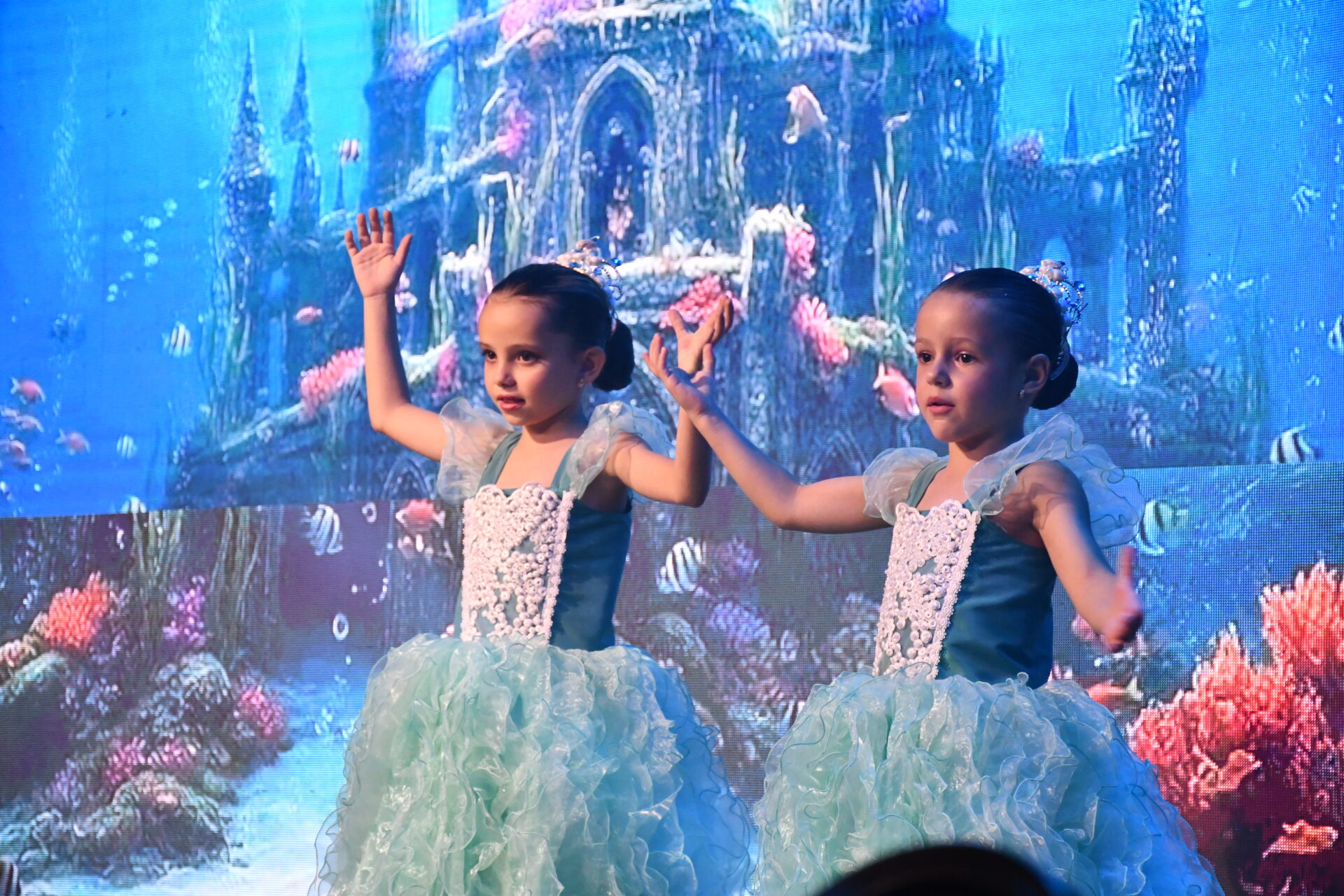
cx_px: 672
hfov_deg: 20.6
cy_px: 448
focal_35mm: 99
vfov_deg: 13.8
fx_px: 3696
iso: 3200
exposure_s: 1/200
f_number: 5
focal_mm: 66
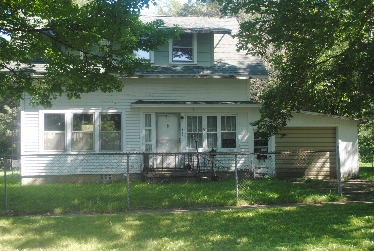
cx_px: 187
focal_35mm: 48
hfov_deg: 41.1
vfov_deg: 28.2
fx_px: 499
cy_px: 126
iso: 200
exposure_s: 1/125
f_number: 5.6
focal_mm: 32
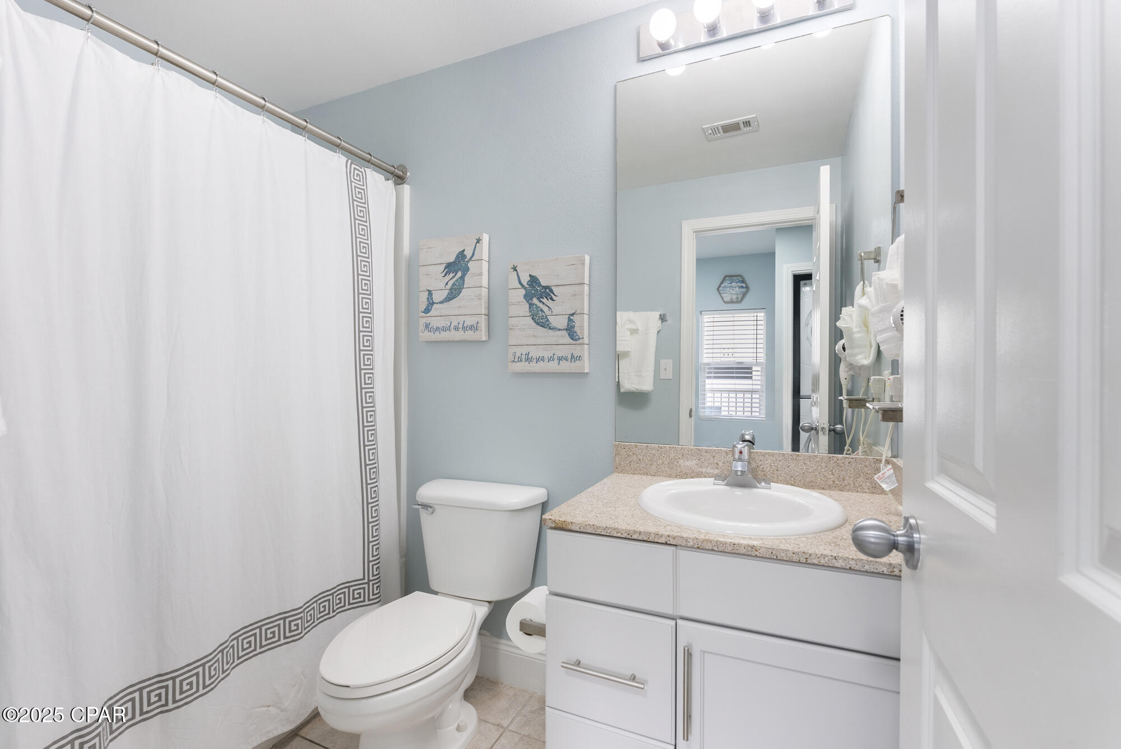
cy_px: 374
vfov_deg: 72.1
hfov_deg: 94.9
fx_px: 514
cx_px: 560
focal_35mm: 16
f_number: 8
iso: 320
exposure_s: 1/6
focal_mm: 16.5
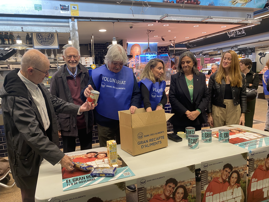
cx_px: 134
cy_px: 101
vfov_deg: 53.1
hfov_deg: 67.3
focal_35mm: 26
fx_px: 202
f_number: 1.8
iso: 125
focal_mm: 4.25
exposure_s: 1/80
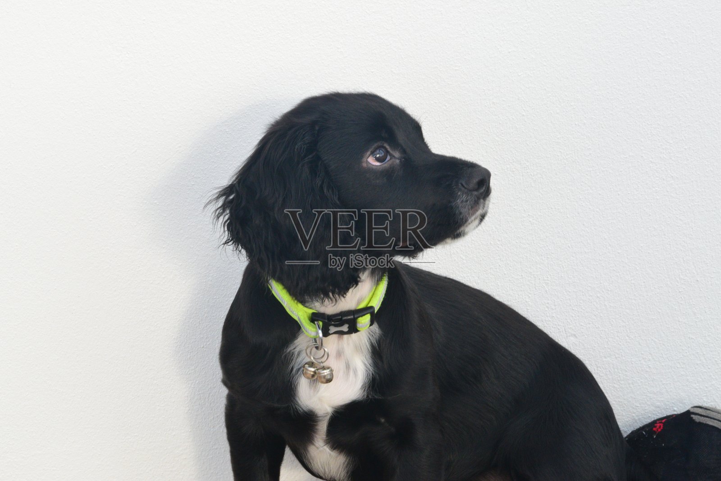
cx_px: 360
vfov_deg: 8.3
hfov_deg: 12.5
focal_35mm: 165
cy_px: 240
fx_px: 3305
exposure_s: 1/200
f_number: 16
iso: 1600
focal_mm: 110
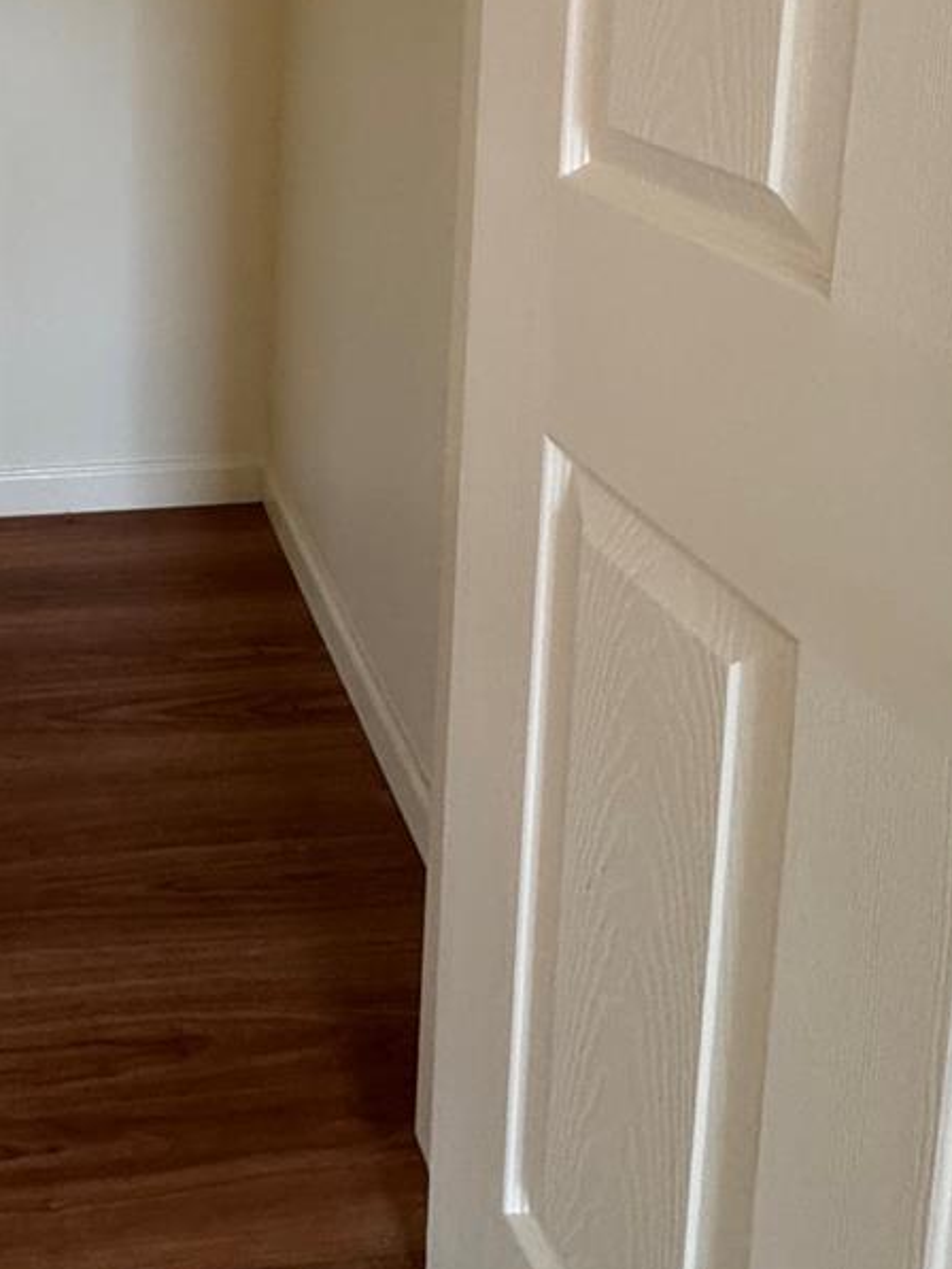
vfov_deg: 44.0
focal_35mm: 36
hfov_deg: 36.7
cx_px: 64
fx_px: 1320
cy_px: 9
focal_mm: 2.22
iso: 320
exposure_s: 1/60
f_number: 2.2
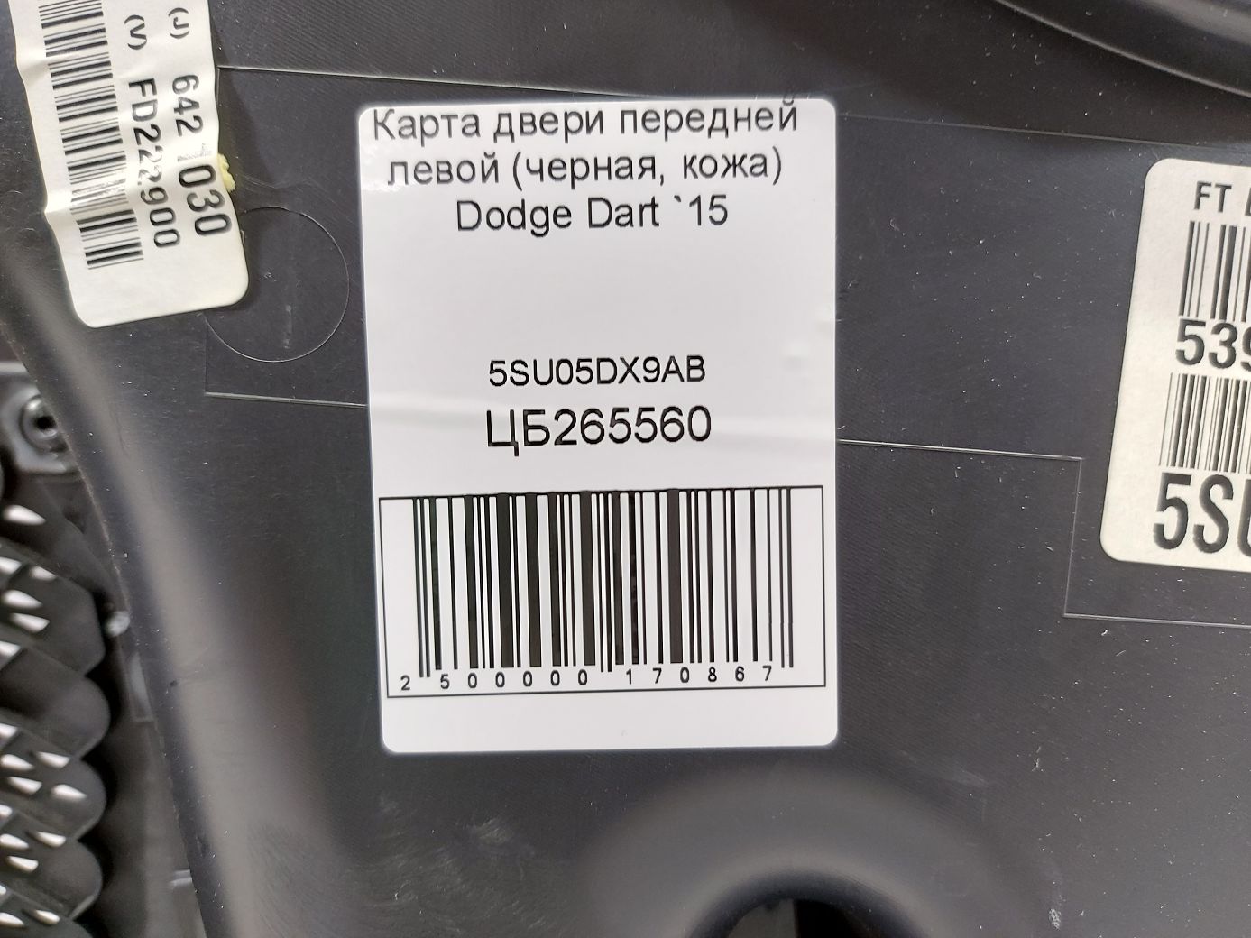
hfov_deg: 71.6
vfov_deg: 56.8
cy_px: 469
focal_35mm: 24
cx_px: 626
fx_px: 867
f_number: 1.8
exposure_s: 1/50
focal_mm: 5.23
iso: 160
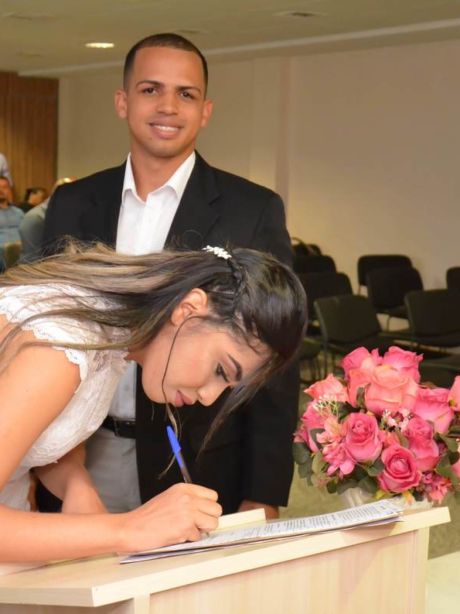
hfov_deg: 23.9
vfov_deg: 31.7
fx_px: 1081
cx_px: 158
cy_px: 307
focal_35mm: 61
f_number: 4
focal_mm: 28
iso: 3200
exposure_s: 1/60
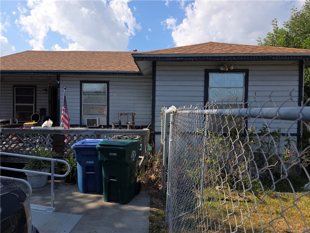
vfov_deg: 58.9
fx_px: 206
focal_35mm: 23
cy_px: 116
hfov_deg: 73.9
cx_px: 155
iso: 12
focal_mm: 6.3
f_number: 1.7
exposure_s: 1/754
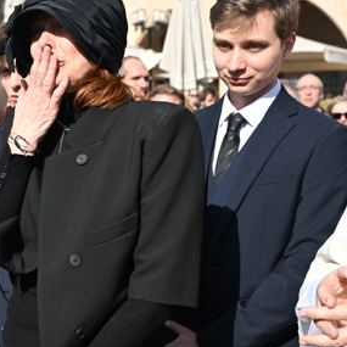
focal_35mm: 69
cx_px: 46
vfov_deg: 25.0
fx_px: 783
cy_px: 201
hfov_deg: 24.4
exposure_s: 1/3200
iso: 500
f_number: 4.5
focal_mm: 33.5
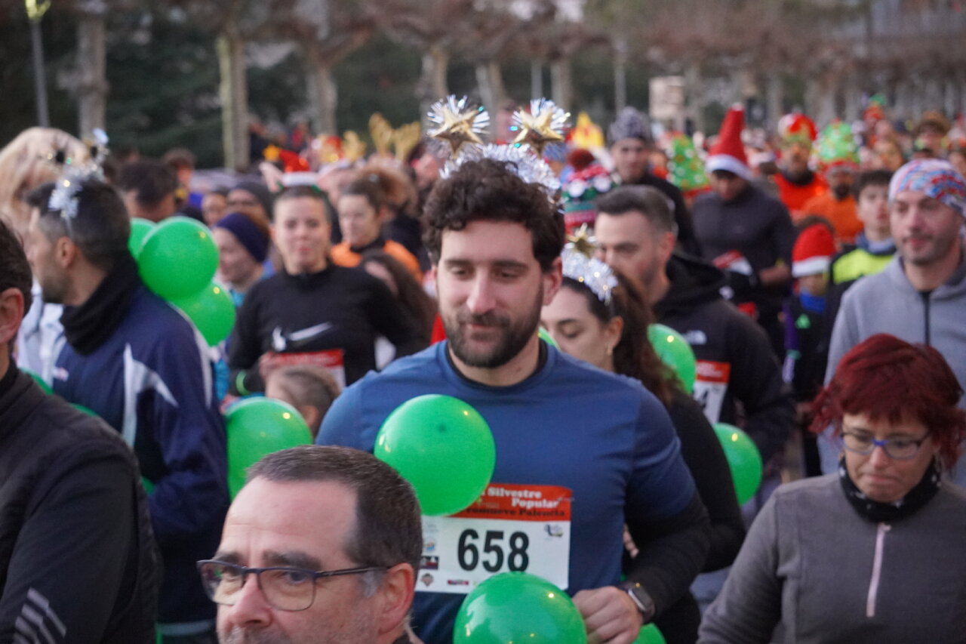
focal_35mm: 82
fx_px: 2213
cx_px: 483
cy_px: 322
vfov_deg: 16.5
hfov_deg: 24.6
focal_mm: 55
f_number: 4.5
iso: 6400
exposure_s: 1/125
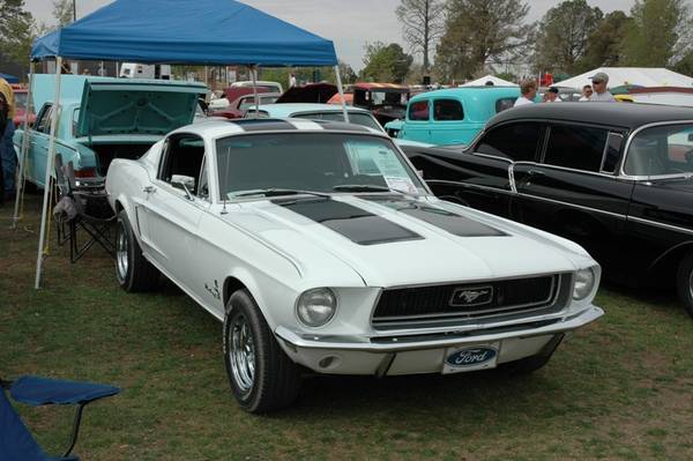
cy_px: 230
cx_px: 346
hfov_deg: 42.4
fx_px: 894
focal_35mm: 46
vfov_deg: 28.9
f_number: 10
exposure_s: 1/320
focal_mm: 31
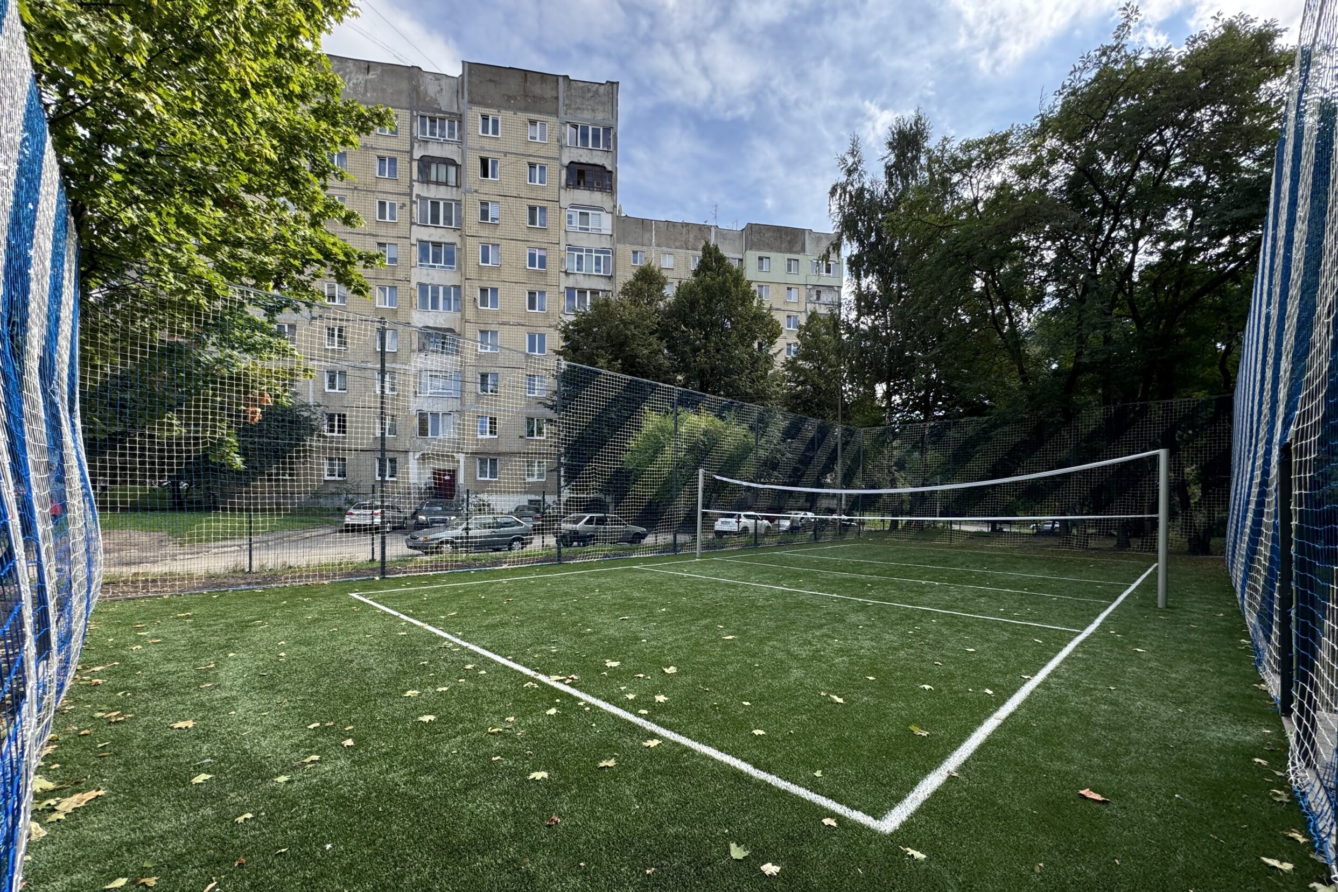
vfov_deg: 77.0
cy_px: 504
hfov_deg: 100.4
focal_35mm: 15
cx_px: 685
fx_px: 557
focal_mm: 2.22
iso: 40
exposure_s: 1/707
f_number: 2.2
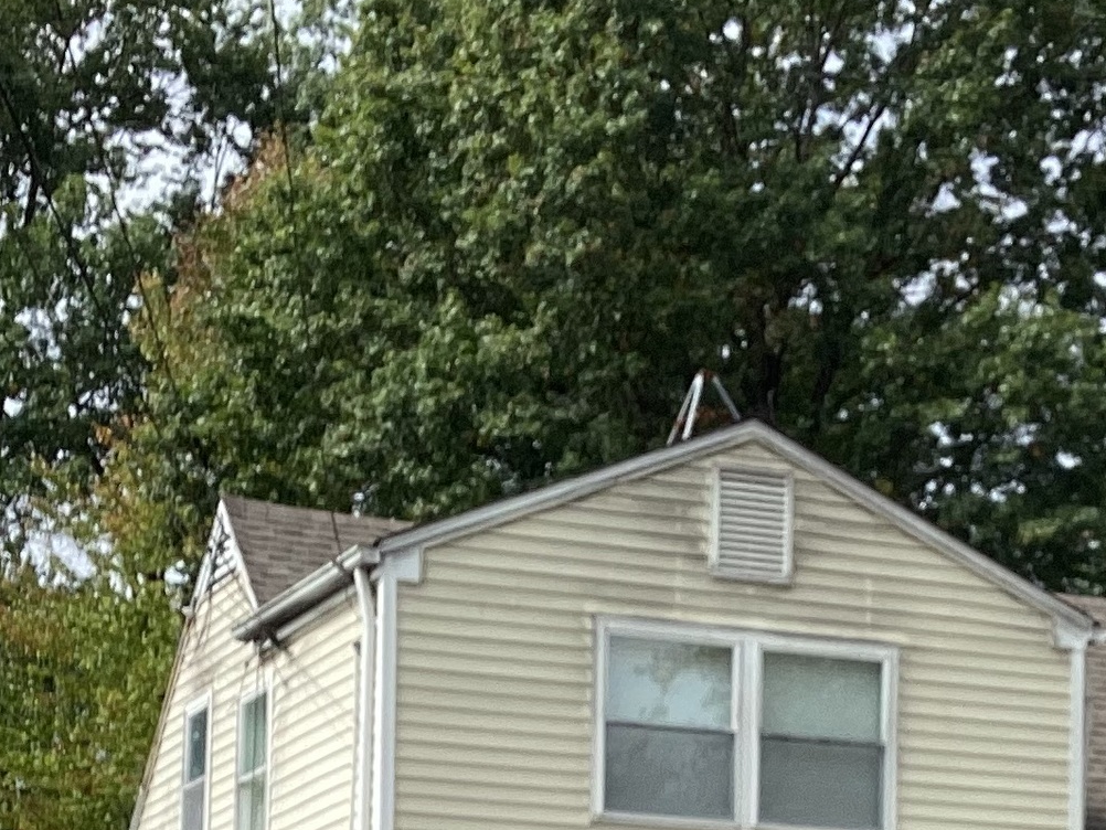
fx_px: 3036
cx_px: 647
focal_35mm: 95
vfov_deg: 14.8
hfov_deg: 20.6
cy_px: 1124
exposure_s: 1/858
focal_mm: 3.3
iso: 25
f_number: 2.4
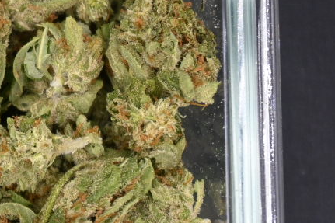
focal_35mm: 282
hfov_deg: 7.1
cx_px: -257
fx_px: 2623
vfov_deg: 4.9
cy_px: 131
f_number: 6.3
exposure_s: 1/250
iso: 400
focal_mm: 50
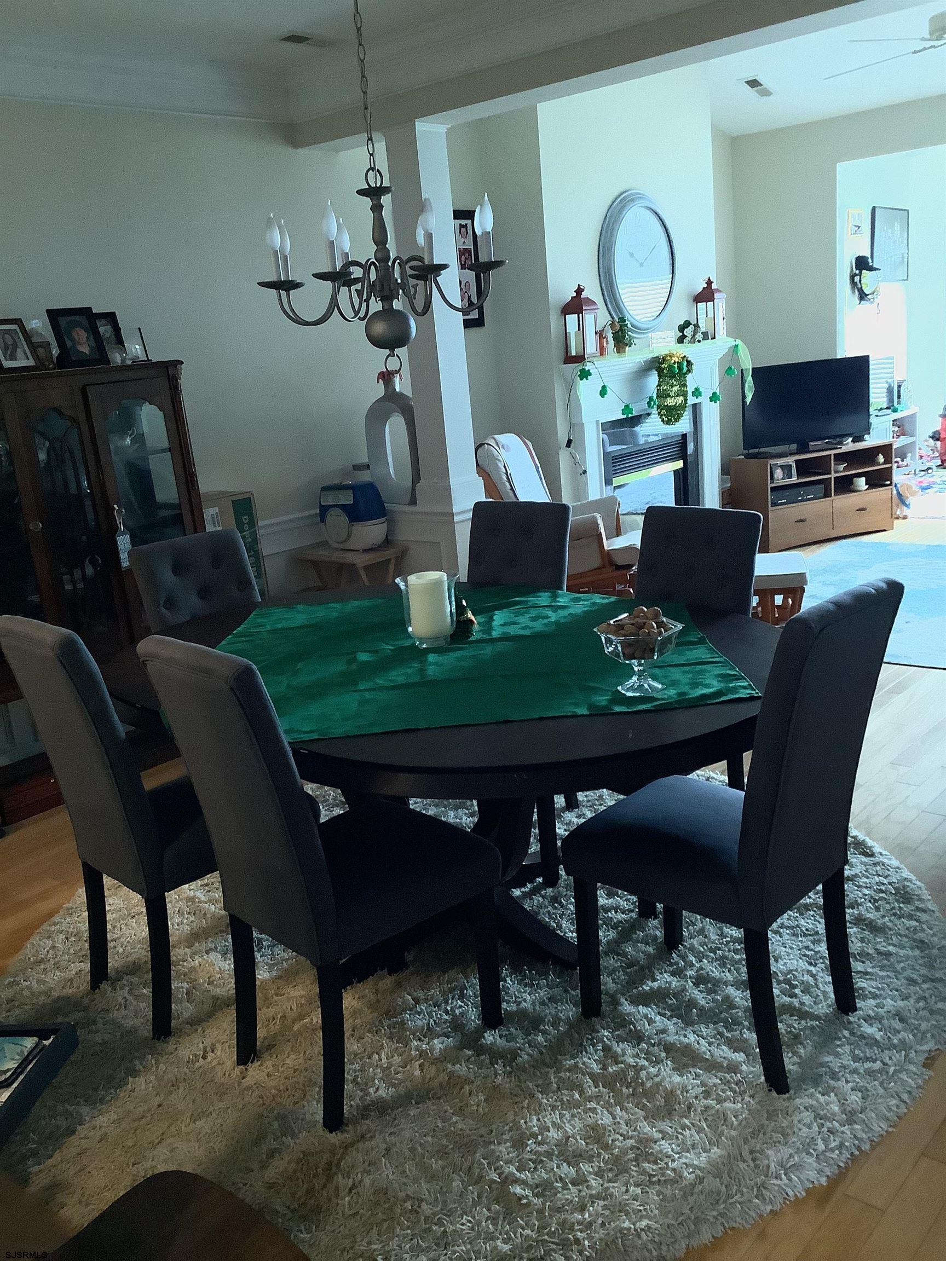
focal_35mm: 31
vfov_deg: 58.4
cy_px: 630
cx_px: 473
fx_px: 1130
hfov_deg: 45.4
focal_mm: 3.3
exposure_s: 1/40
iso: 320
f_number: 2.4
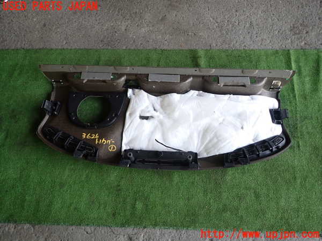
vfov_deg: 54.9
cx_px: 161
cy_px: 120
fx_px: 233
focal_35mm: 25
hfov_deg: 69.4
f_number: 2
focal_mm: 4.5
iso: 160
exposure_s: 1/60
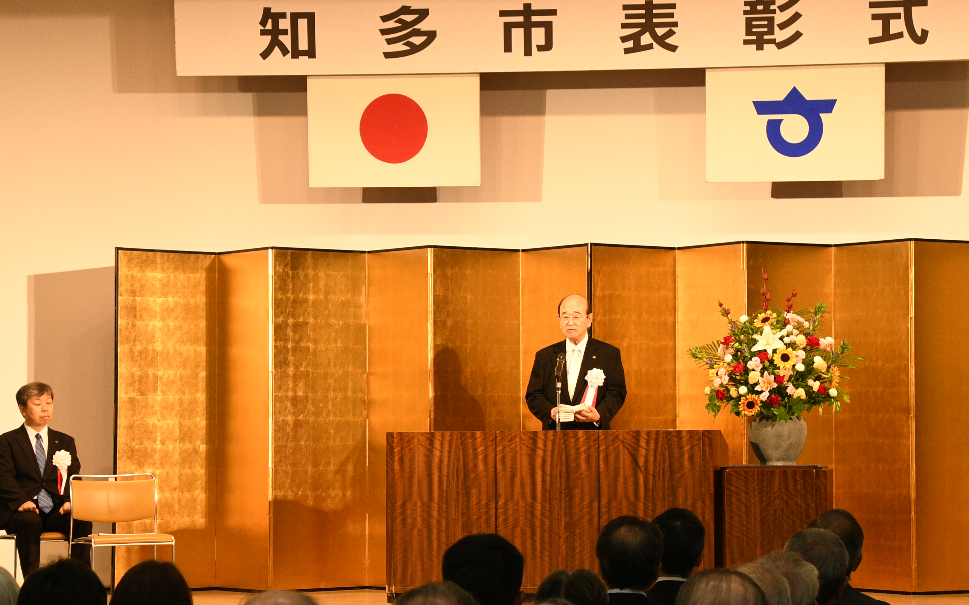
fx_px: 2905
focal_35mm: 110
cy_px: 344
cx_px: 595
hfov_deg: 18.9
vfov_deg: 11.9
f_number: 8
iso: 800
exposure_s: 1/60
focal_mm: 52
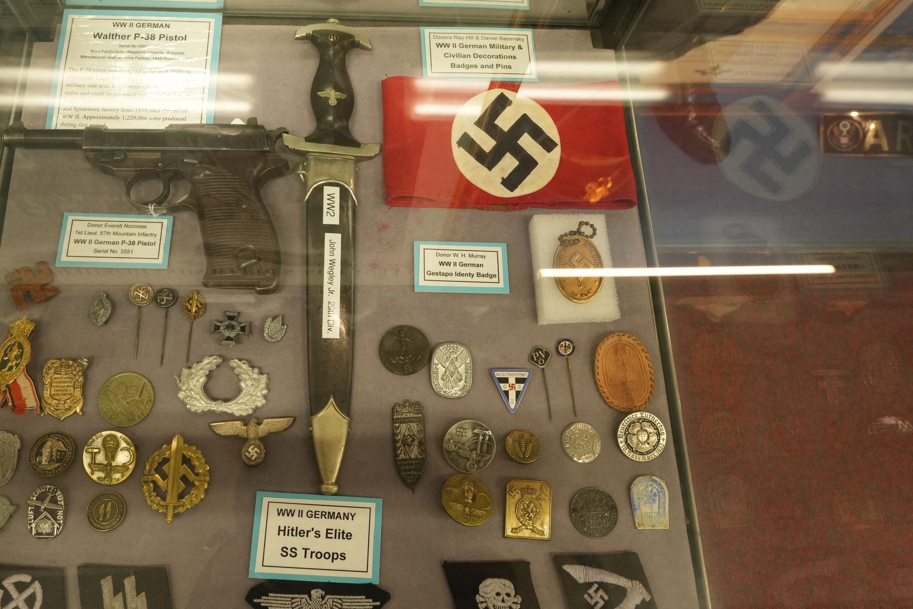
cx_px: 368
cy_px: 306
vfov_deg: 49.6
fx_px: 659
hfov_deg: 68.7
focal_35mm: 26
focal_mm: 20
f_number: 8
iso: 2000
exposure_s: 1/30
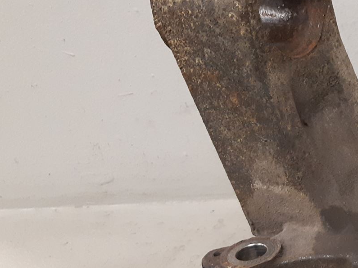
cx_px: 424
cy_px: 170
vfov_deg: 21.9
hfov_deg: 26.0
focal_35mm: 67
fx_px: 693
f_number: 1.7
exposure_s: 1/50
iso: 250
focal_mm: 3.93
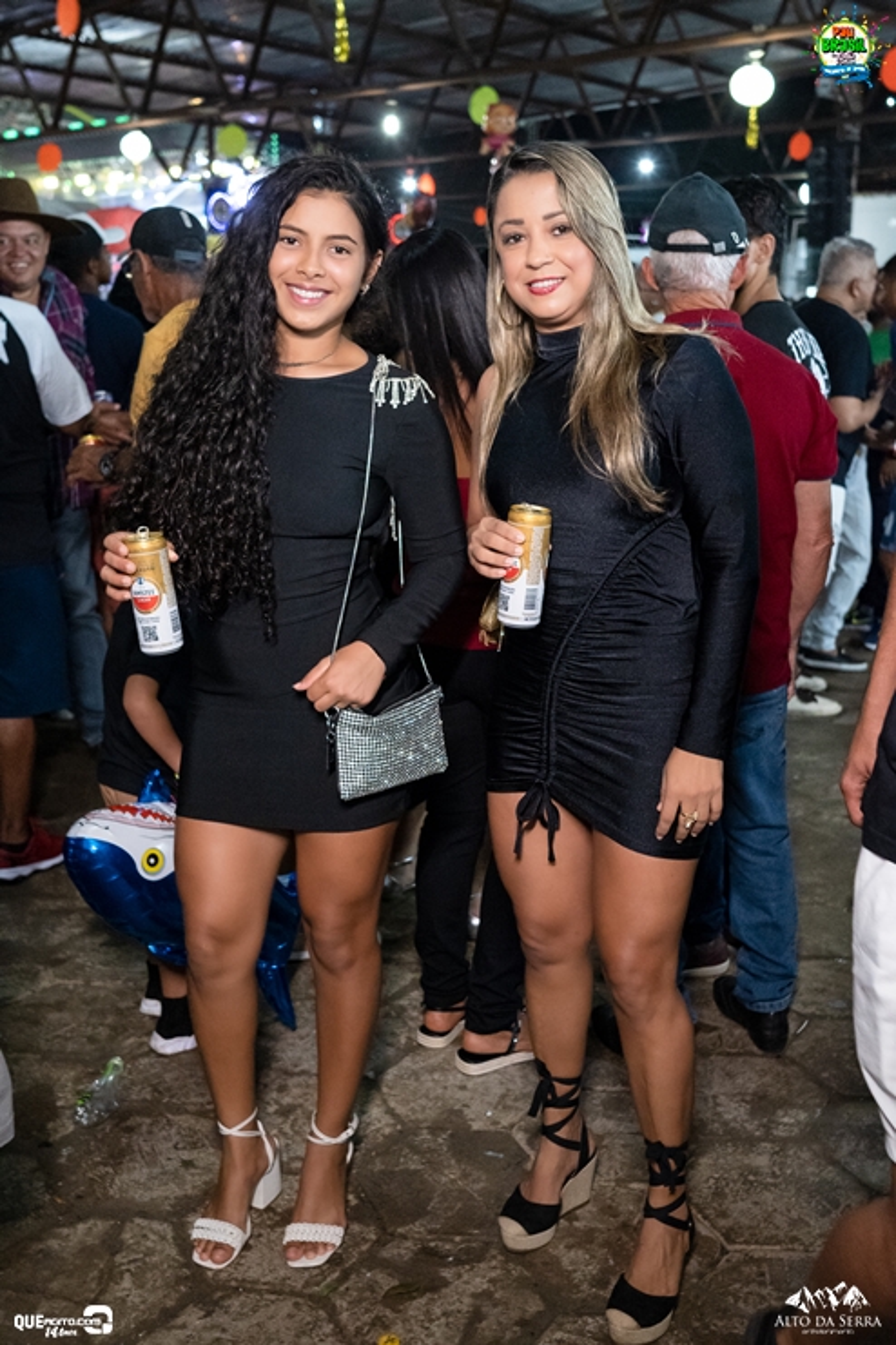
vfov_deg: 53.1
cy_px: 672
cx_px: 448
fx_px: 1344
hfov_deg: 36.9
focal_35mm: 36
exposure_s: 1/250
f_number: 2.8
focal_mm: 24
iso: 2500
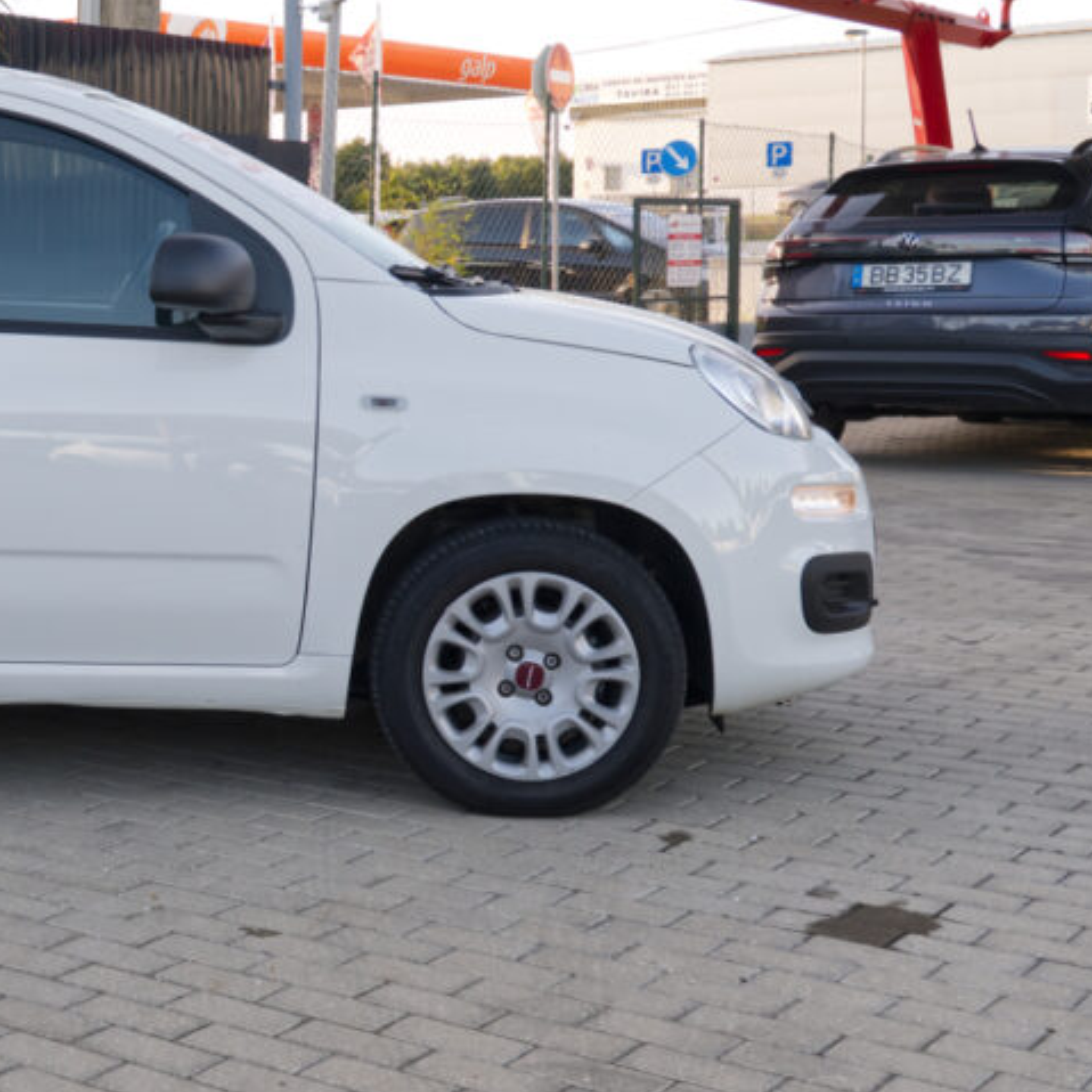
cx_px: -9
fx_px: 2141
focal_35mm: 60
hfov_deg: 27.0
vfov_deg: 28.6
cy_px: 466
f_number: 8
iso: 500
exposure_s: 1/180
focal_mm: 22.1
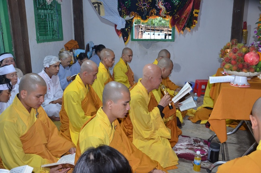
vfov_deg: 36.7
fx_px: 261
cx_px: 130
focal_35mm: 36
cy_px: 86
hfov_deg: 53.2
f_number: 5
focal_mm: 24
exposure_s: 1/60
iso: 1000
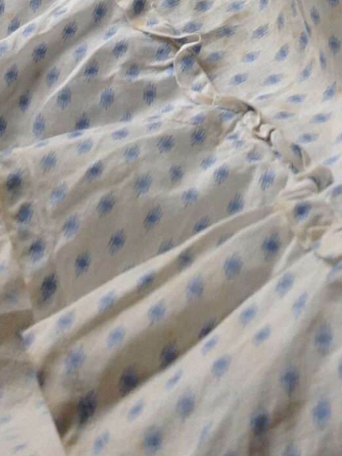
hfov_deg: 11.6
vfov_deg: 14.6
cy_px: -179
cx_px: 207
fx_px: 1687
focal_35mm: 128
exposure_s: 1/219
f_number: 2.4
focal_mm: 4.28
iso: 50
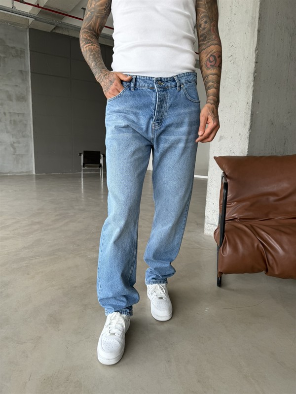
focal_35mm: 24
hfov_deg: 56.8
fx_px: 274
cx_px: 148
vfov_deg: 71.6
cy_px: 197
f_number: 1.78
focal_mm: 6.76
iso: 80
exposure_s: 1/121
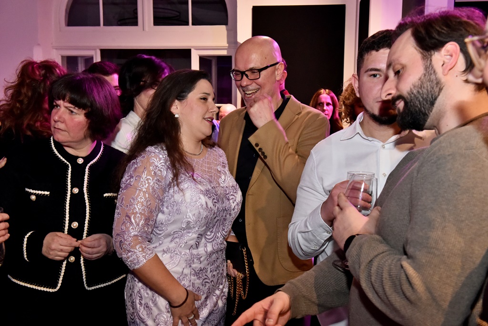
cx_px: 244
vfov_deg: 35.1
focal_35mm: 38
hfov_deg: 50.7
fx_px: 515
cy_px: 163
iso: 4000
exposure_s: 1/60
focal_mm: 38
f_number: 7.1
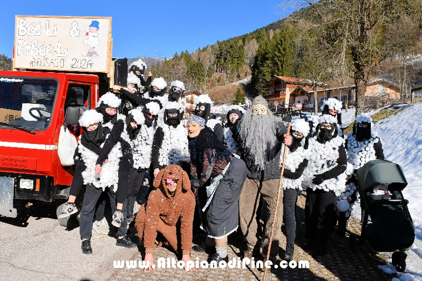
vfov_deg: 47.9
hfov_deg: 67.4
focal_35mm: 27
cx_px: 211
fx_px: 316
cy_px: 140
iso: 100
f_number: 10
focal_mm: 18
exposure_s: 1/400
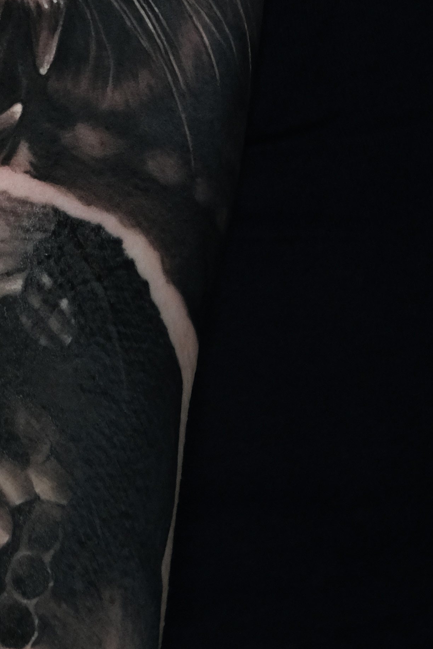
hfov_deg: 3.4
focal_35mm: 409
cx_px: -114
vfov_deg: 5.0
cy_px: 60
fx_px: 7377
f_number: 2.8
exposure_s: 1/180
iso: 1250
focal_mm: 80
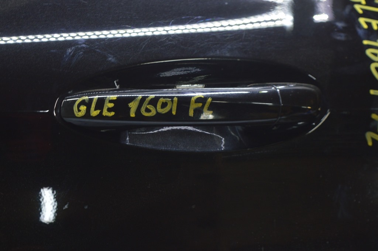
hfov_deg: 28.1
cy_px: 126
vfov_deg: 18.9
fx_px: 755
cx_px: 189
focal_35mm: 72
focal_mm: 48
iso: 400
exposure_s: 1/20
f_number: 5.6
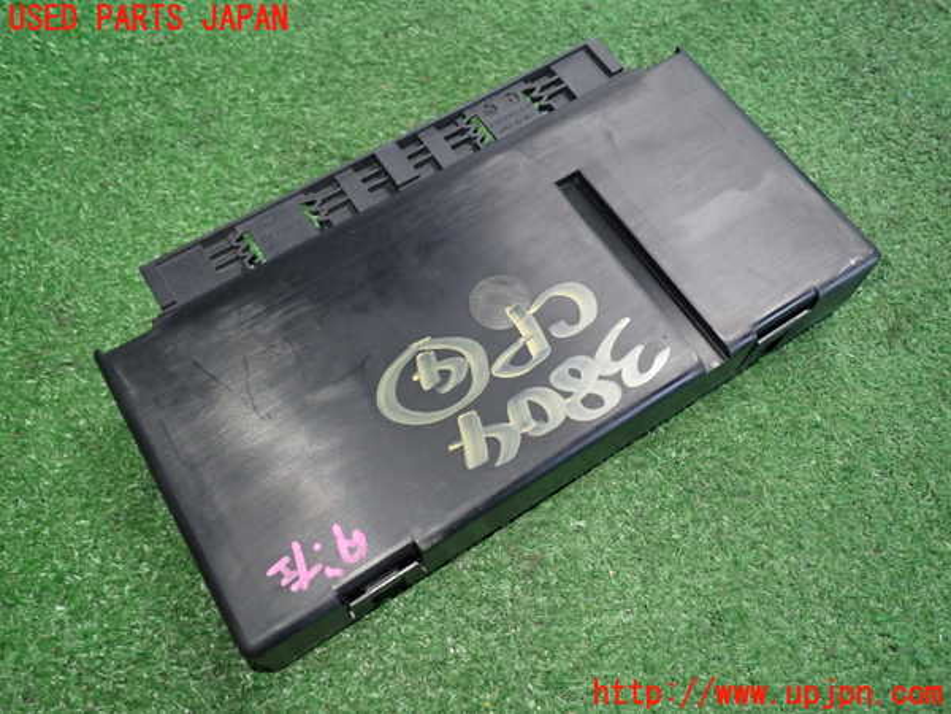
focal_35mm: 30
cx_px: 476
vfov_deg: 46.8
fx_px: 824
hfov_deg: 60.0
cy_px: 357
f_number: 2.3
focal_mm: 5.4
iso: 500
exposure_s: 1/30
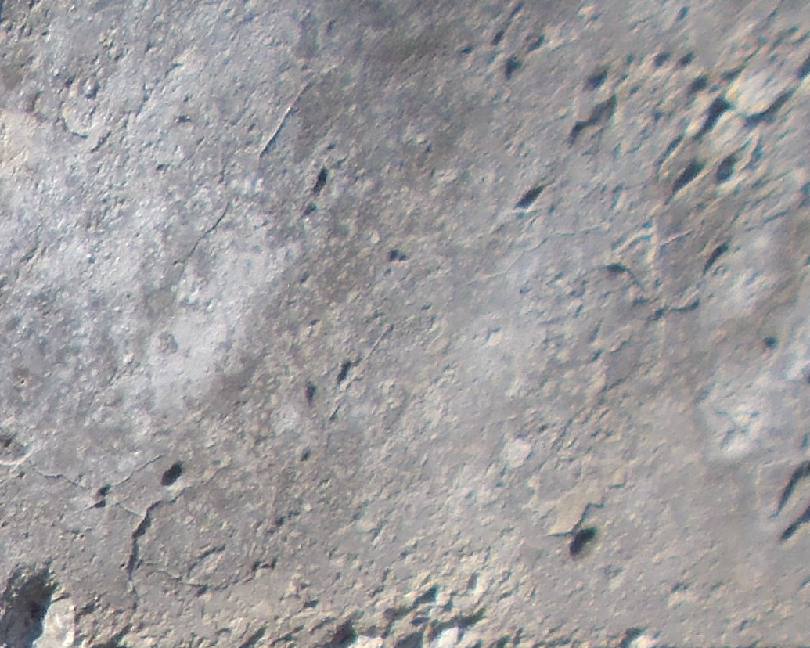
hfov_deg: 14.3
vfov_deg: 12.5
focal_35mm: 113
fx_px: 2709
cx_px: -805
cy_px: 1169
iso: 80
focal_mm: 4.6
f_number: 3.2
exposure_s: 1/500
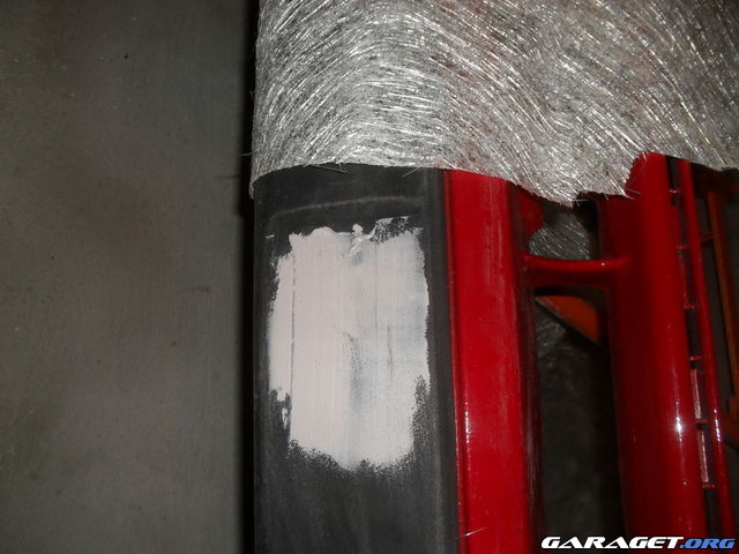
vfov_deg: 40.7
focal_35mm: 35
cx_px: 370
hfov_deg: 52.6
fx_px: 747
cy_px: 277
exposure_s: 1/45
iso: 200
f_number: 3.2
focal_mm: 6.3
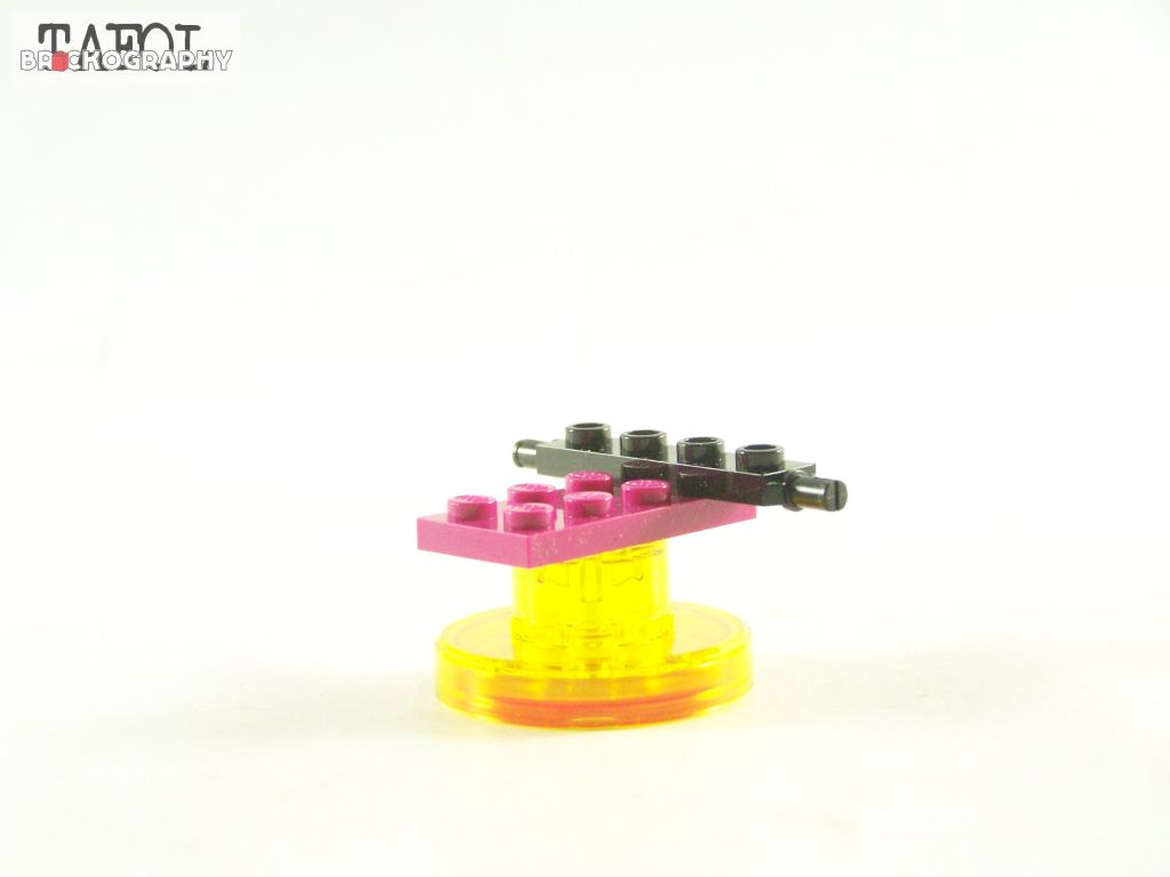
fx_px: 3177
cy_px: 438
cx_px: 585
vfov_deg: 15.7
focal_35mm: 94
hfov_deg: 20.9
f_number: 3.2
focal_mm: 15.6
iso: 400
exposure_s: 1/60
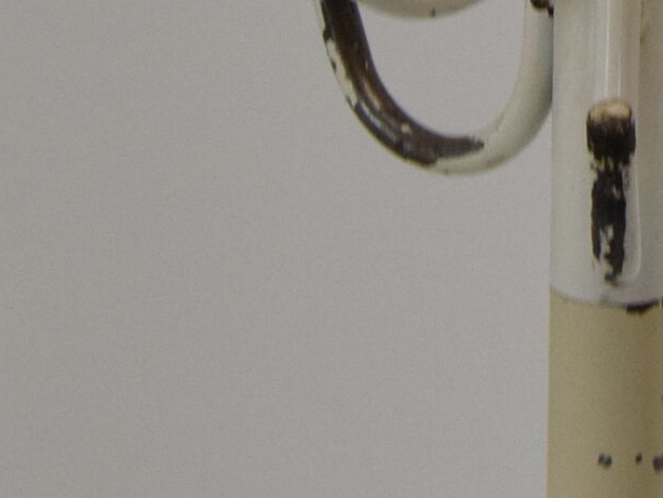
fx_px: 4043
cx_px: 713
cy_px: -513
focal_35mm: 211
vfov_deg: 6.8
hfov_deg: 9.3
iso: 1600
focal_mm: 30
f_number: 9
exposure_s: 1/320
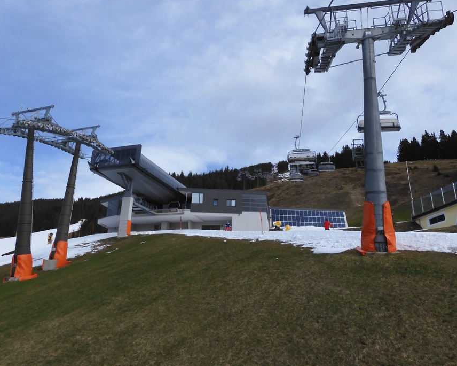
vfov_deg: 54.9
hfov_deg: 66.0
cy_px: 178
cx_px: 216
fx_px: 352
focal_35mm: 26
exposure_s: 1/1600
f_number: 3.4
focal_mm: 4.3
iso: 100
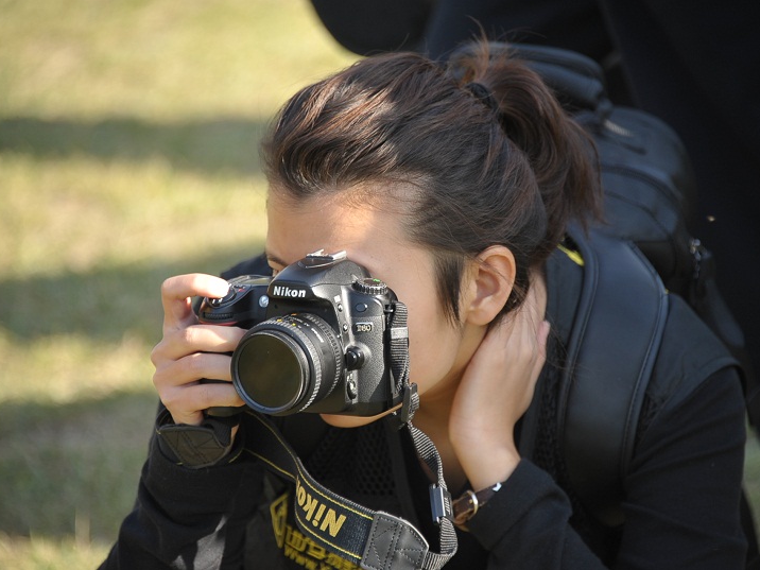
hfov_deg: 6.1
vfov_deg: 4.6
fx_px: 7157
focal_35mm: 326
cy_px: 285
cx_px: 416
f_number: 5.6
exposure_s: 1/320
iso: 500
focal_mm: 300
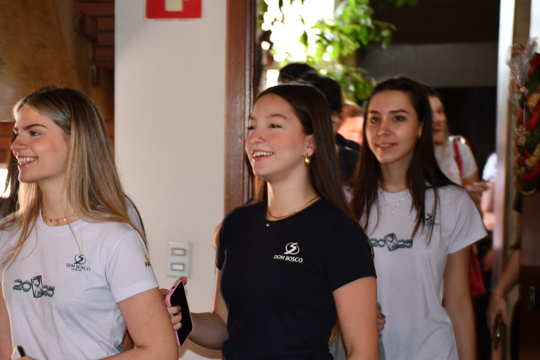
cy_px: 234
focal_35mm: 108
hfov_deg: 18.8
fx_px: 1620
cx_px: 165
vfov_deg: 12.7
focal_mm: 50
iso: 640
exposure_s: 1/60
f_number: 4.8
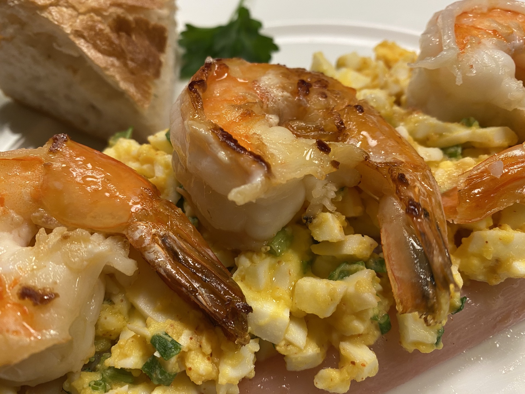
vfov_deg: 53.1
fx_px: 394
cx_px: 262
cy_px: 197
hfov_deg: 67.3
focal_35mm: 26
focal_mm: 4.25
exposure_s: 1/50
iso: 80
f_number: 1.8
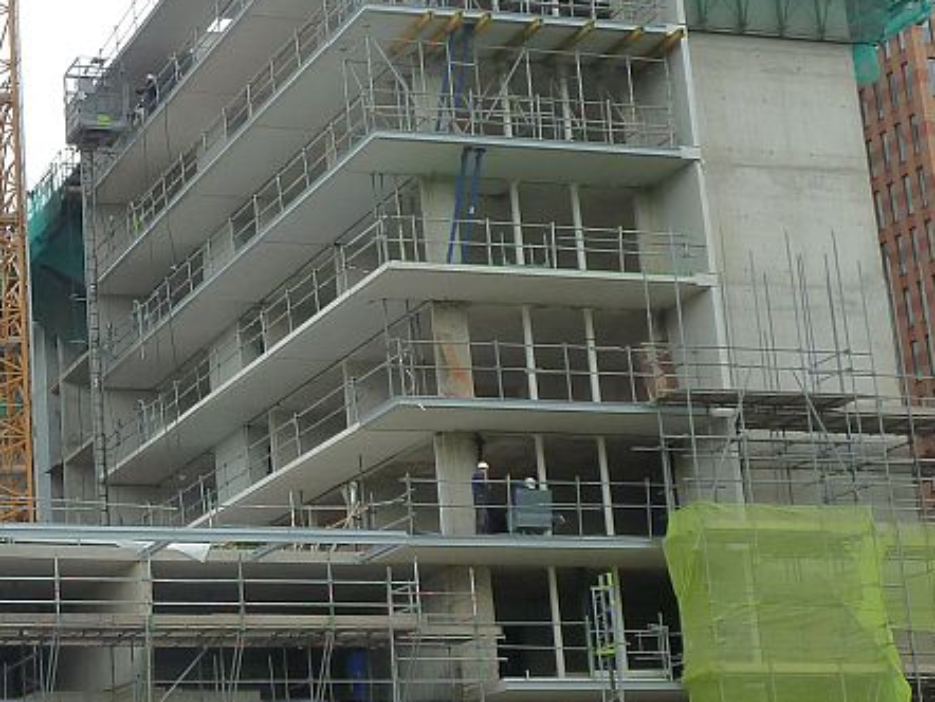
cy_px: 446
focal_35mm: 81
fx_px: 2189
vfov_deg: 18.2
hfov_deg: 22.8
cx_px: -70
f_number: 4
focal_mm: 5.7
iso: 125
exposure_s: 1/125
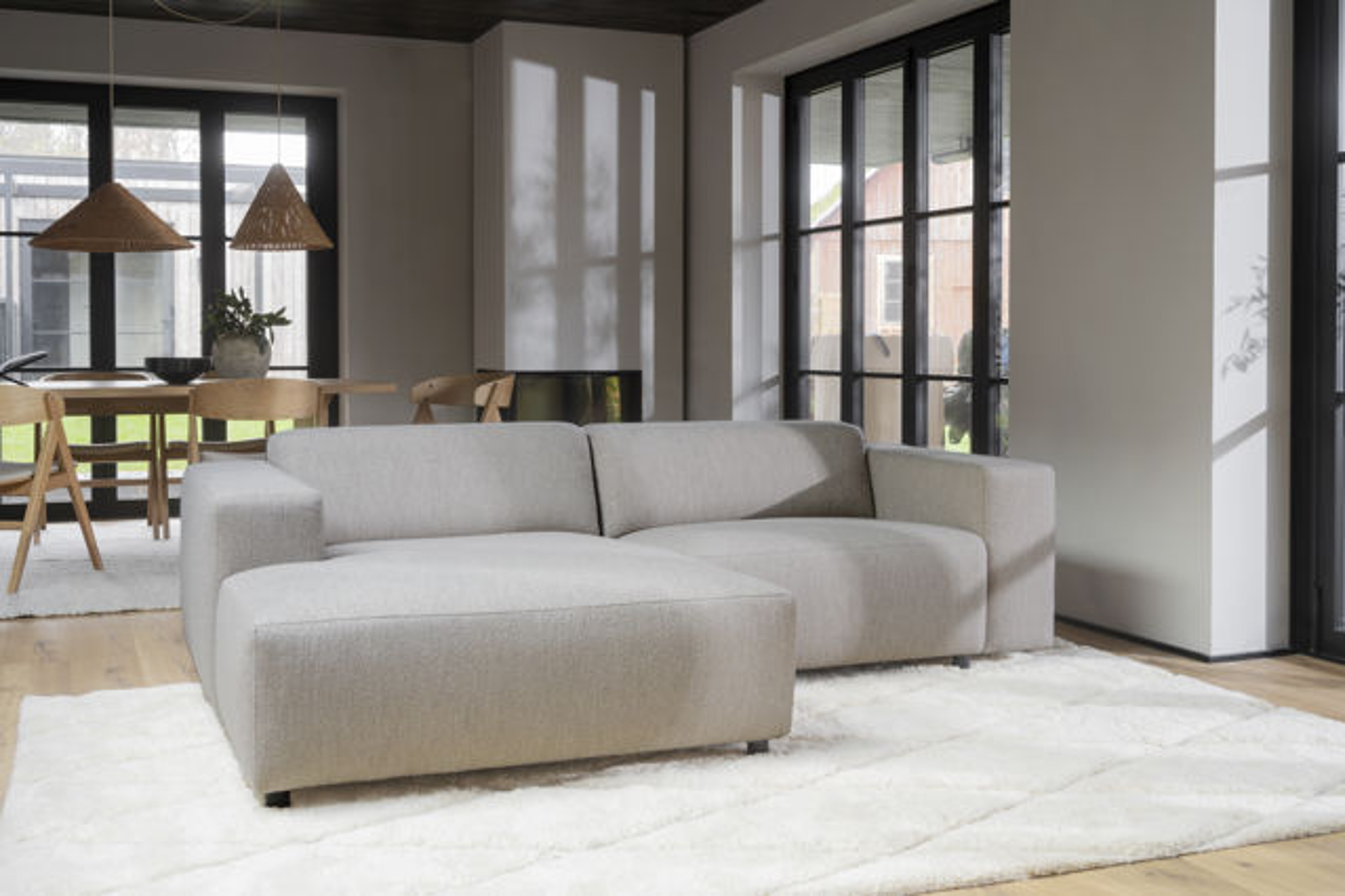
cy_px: 448
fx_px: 1457
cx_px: 672
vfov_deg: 34.2
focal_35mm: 39
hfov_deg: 49.6
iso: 100
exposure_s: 1/2.5
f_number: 7.1
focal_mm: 39
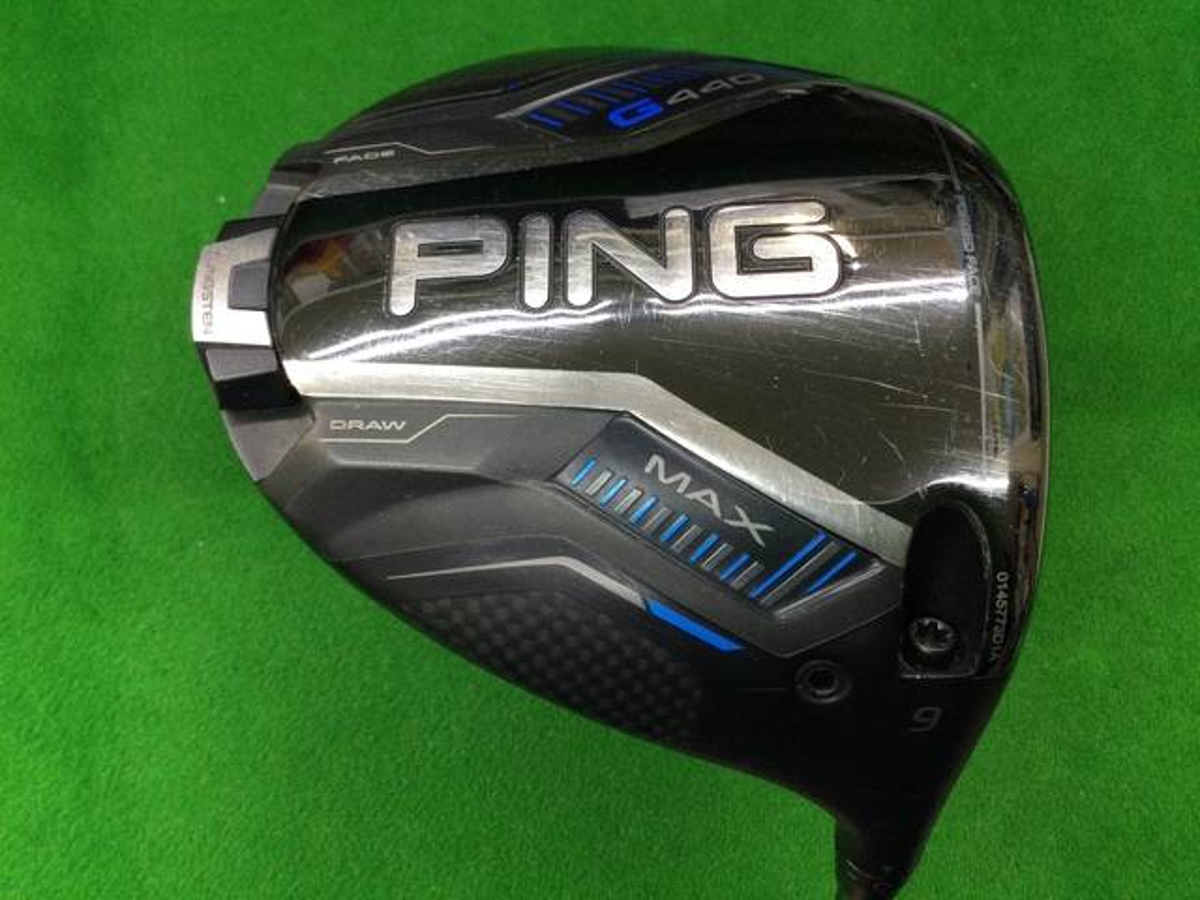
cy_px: 450
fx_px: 1075
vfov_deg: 45.4
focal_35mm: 31
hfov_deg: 58.4
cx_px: 600
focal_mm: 3.3
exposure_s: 1/30
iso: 100
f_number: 2.4
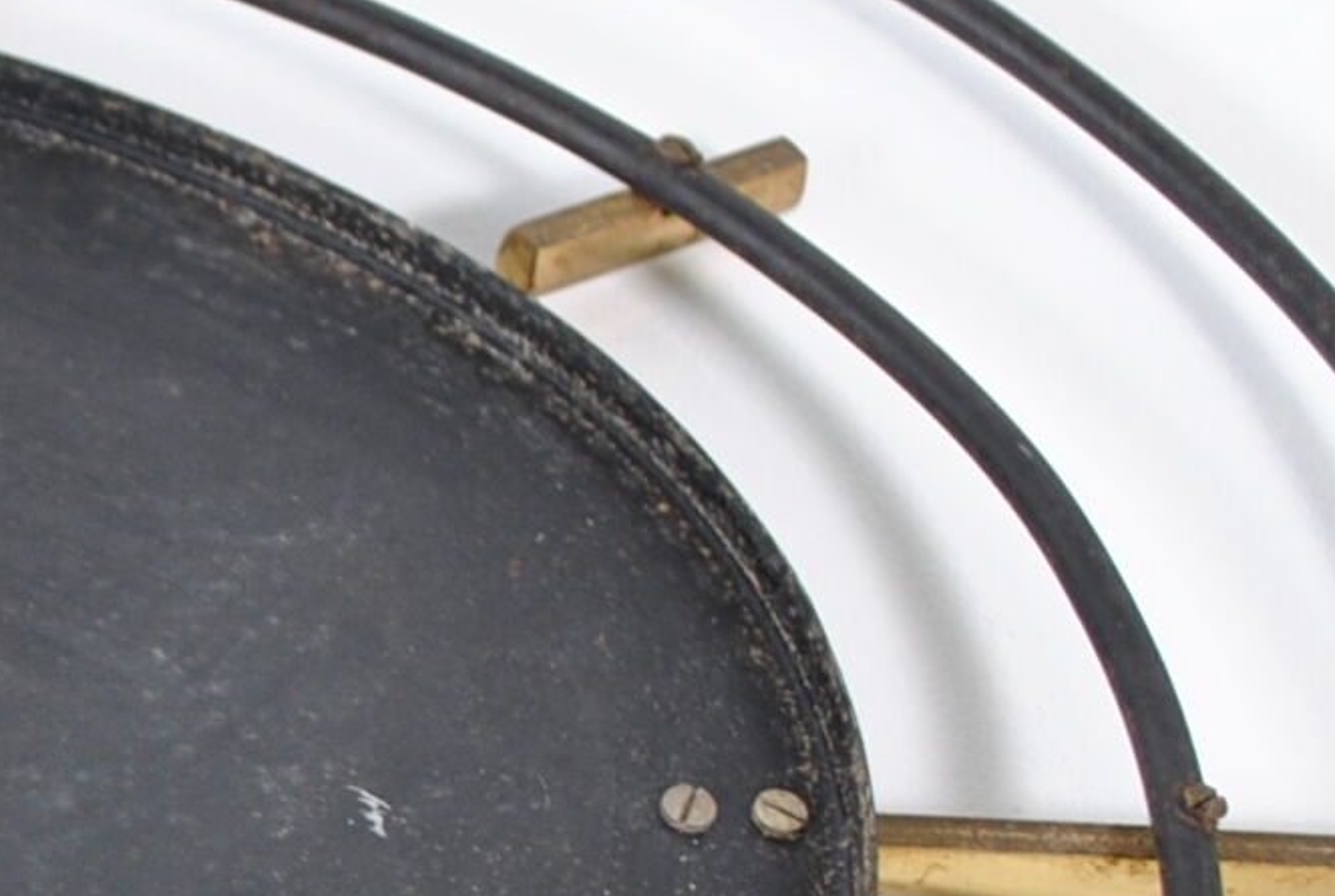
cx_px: -736
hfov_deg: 12.4
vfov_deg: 8.7
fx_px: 5835
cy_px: 842
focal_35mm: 157
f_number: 5.6
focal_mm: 24
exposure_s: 1/50
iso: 200
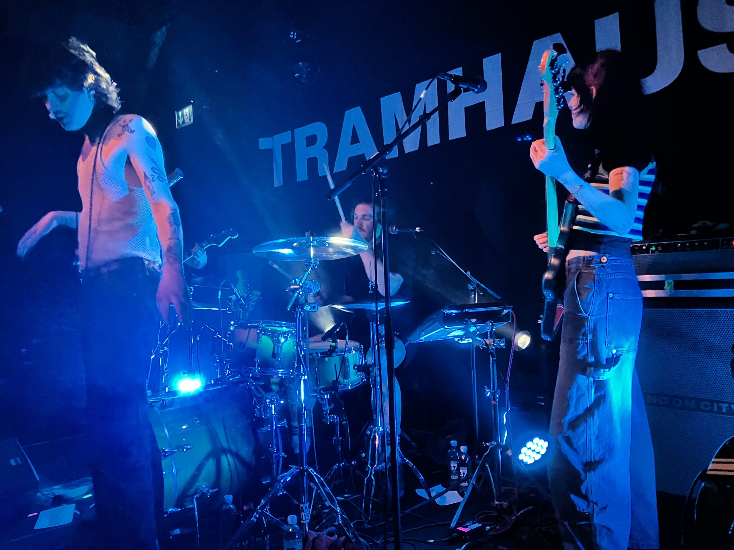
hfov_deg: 63.4
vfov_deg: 49.7
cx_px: 367
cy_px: 275
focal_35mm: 28
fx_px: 594
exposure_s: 1/30
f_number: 1.8
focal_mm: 3.99
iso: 500
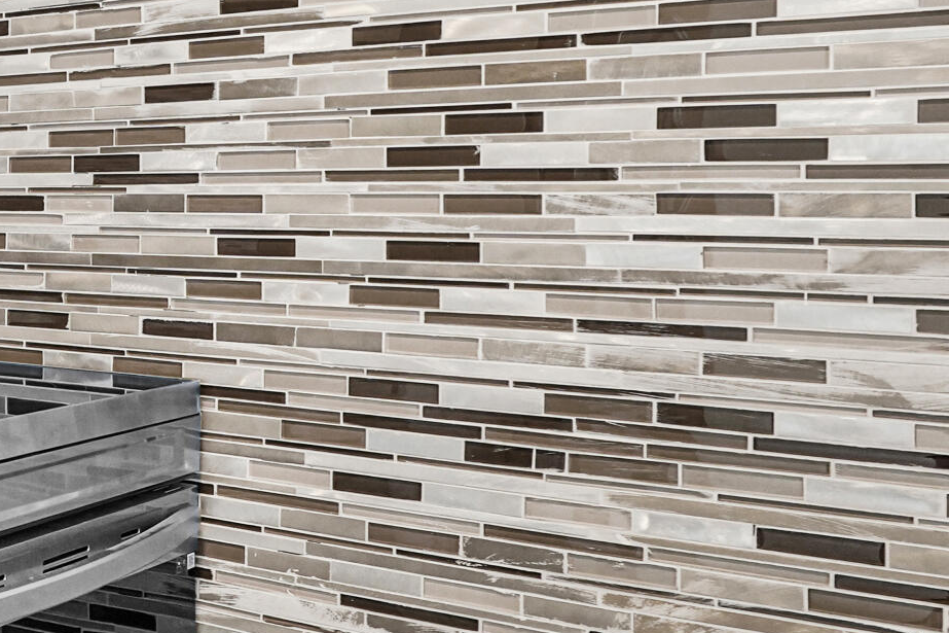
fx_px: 1370
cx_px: -240
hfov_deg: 31.0
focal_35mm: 52
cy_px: 194
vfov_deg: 25.8
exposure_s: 1/30
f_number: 7.1
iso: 5000
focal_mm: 16
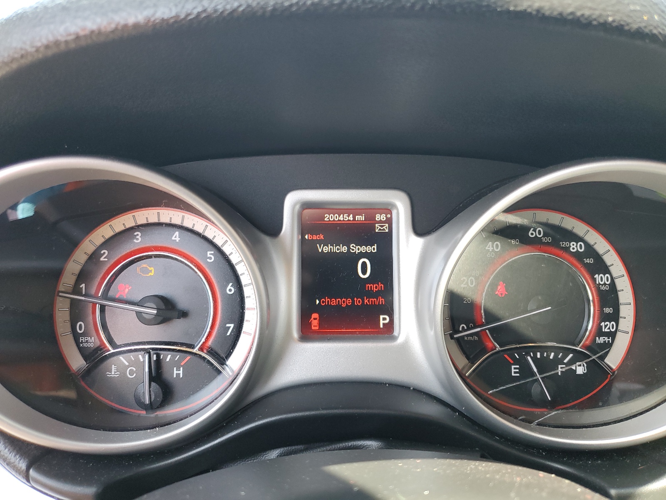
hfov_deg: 67.3
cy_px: 250
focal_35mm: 26
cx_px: 333
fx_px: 500
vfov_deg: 53.1
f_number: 1.5
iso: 76
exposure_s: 1/120
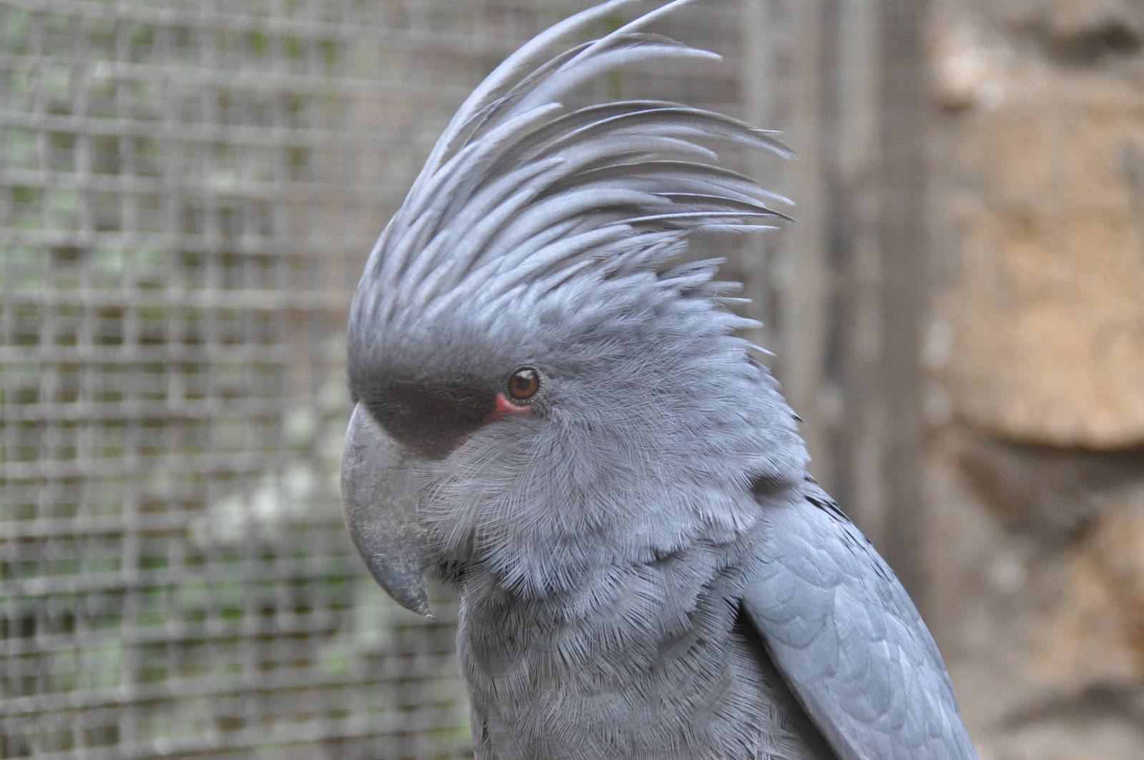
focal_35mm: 168
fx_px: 5333
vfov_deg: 8.2
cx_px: 572
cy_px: 380
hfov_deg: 12.2
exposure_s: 1/100
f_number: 5.6
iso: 800
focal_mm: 112
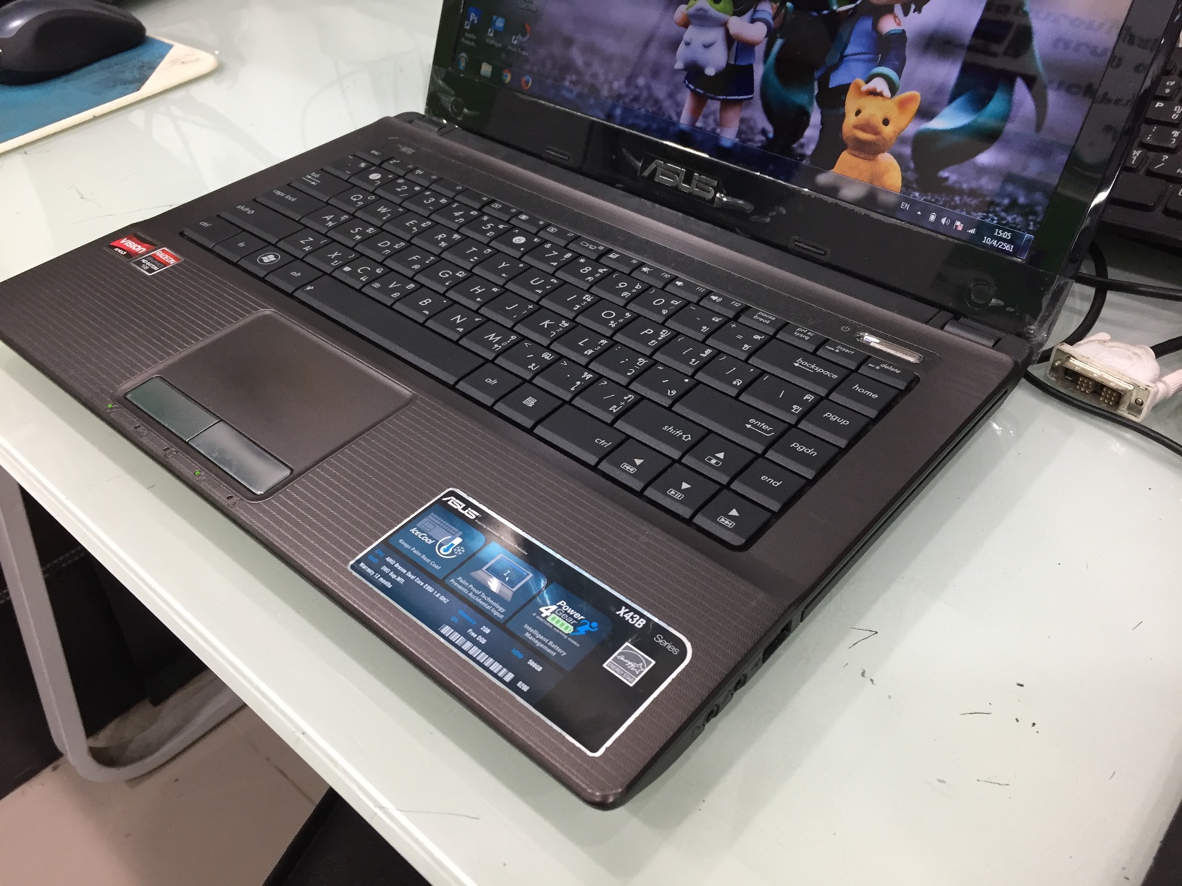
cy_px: 443
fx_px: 990
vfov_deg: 48.2
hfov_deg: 61.7
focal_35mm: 29
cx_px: 591
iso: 125
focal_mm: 4.15
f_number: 2.2
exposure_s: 1/33
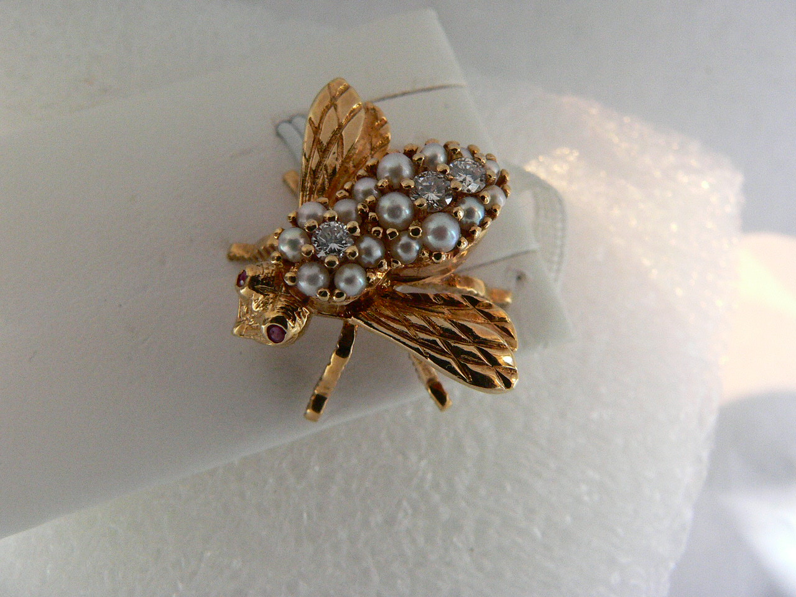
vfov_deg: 39.7
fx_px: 828
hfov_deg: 51.4
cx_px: 398
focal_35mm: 36
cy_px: 298
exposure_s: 1/30
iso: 400
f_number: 4
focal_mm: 6
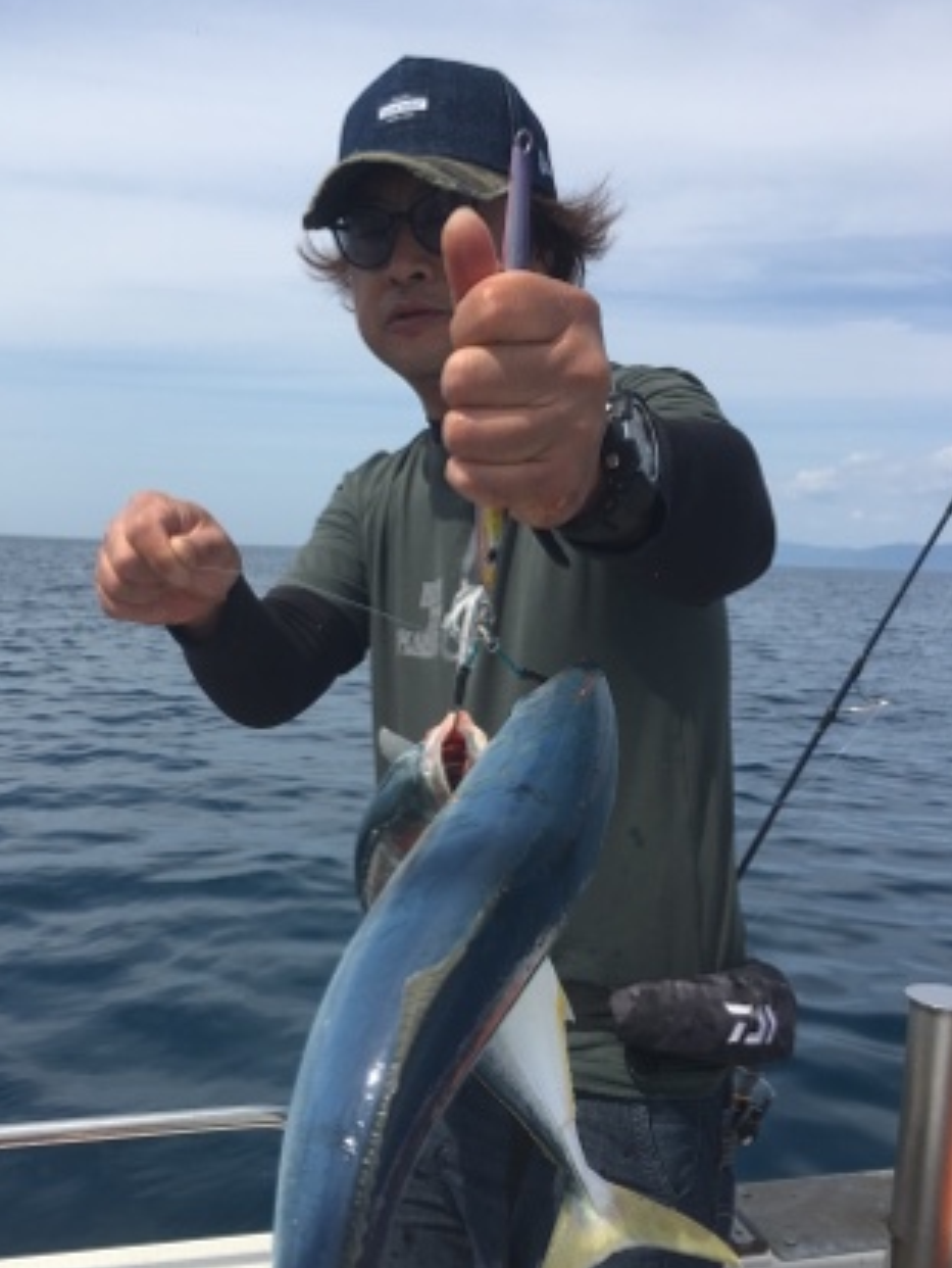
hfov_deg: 40.6
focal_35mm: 35
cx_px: 390
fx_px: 1282
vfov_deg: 52.4
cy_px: 735
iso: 25
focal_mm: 4.15
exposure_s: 1/1672
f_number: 2.2
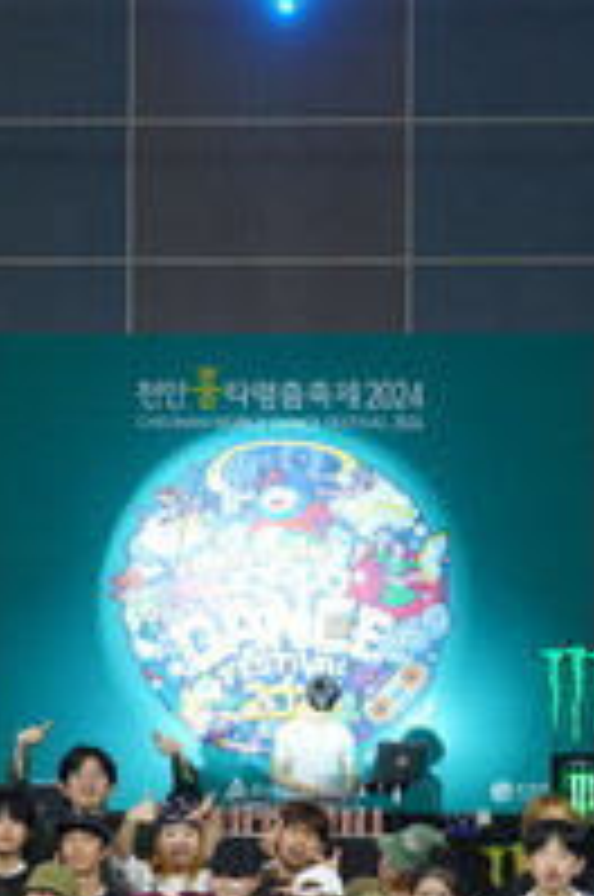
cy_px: 714
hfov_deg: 9.6
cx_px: 144
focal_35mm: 142
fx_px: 3527
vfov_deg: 14.4
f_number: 5
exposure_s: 1/160
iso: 800
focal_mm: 47
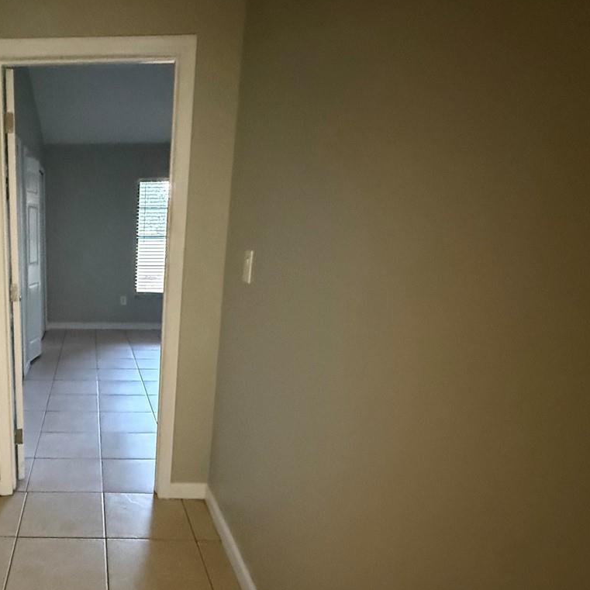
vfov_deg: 60.2
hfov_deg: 54.0
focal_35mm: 26
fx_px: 501
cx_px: 71
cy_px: 368
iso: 1600
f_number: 2.2
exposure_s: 1/40
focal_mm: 2.22
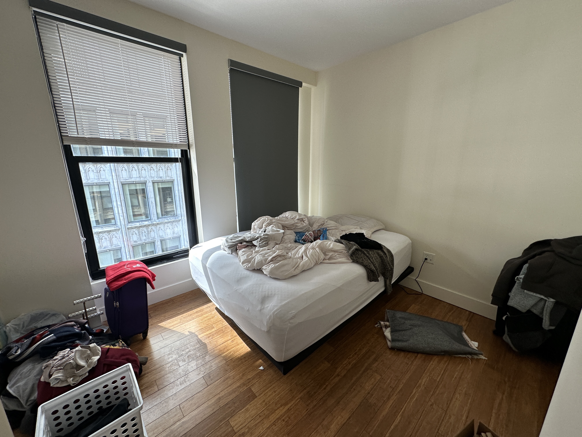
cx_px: 291
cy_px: 218
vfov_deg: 85.7
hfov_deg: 102.1
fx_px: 235
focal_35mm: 14
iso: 80
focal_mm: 2.22
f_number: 2.2
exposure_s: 1/120
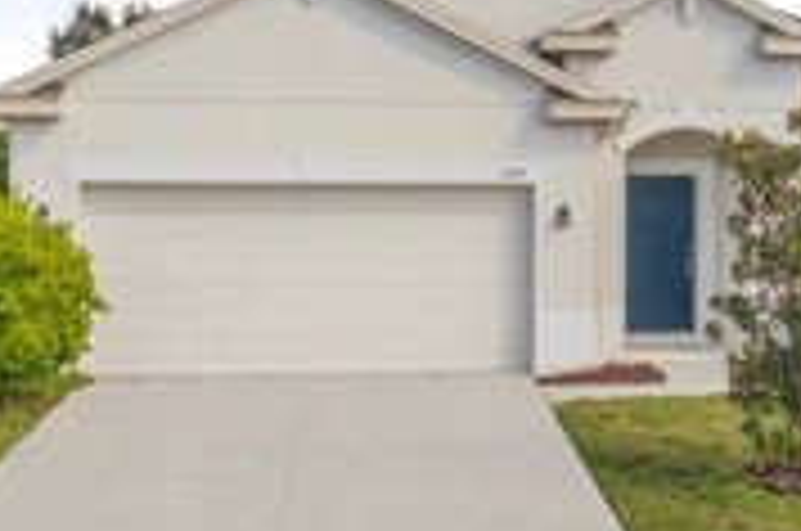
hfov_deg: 31.4
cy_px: 200
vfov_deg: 21.4
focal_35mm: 63
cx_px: 598
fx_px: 1399
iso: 1600
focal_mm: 10.26
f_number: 11
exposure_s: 1/1600
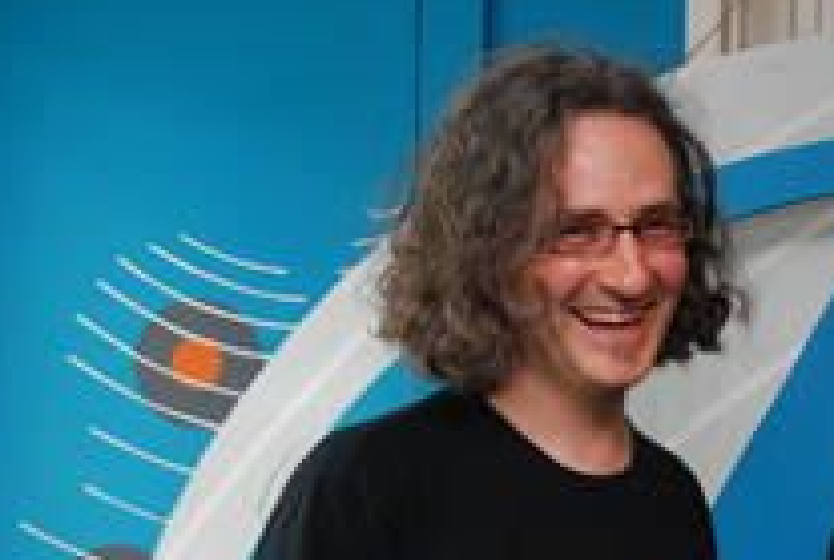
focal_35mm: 79
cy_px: 481
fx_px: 1834
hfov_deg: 24.5
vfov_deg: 17.2
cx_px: 826
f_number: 7.1
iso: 800
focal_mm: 26
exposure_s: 1/60
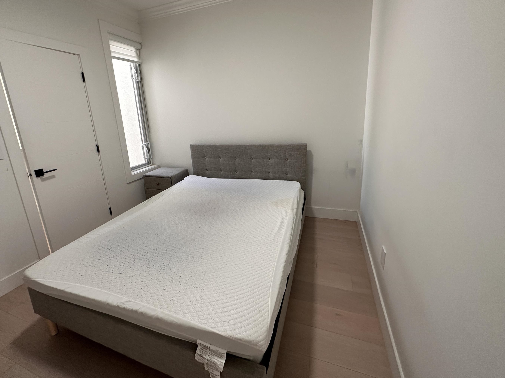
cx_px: 236
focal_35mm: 16
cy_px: 167
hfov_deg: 94.4
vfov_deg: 77.8
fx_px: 233
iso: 200
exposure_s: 1/120
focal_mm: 2.22
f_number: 2.2
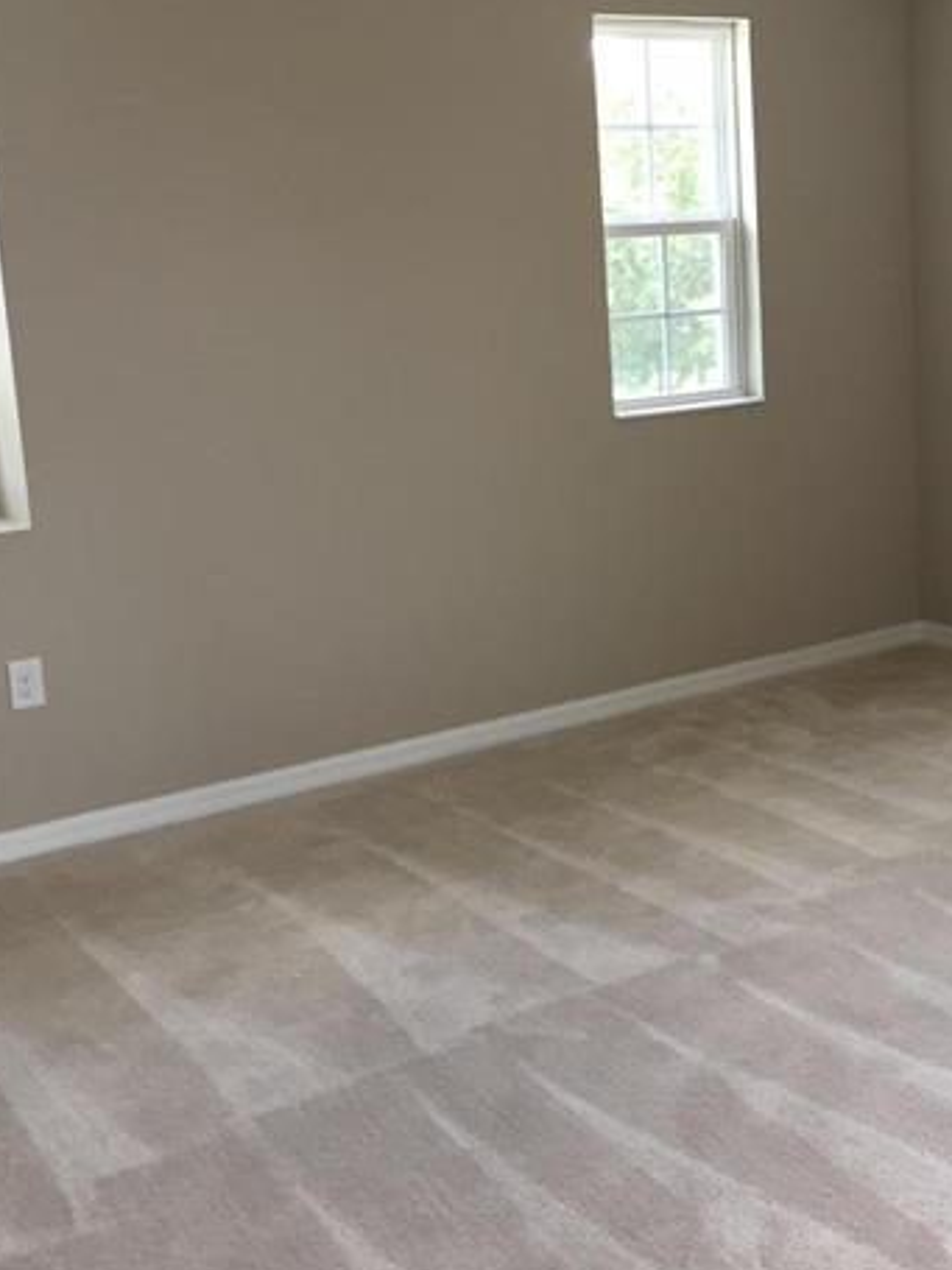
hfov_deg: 28.9
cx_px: 787
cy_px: 530
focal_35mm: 49
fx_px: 1798
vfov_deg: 38.8
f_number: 2.2
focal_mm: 4.15
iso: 32
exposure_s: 1/40
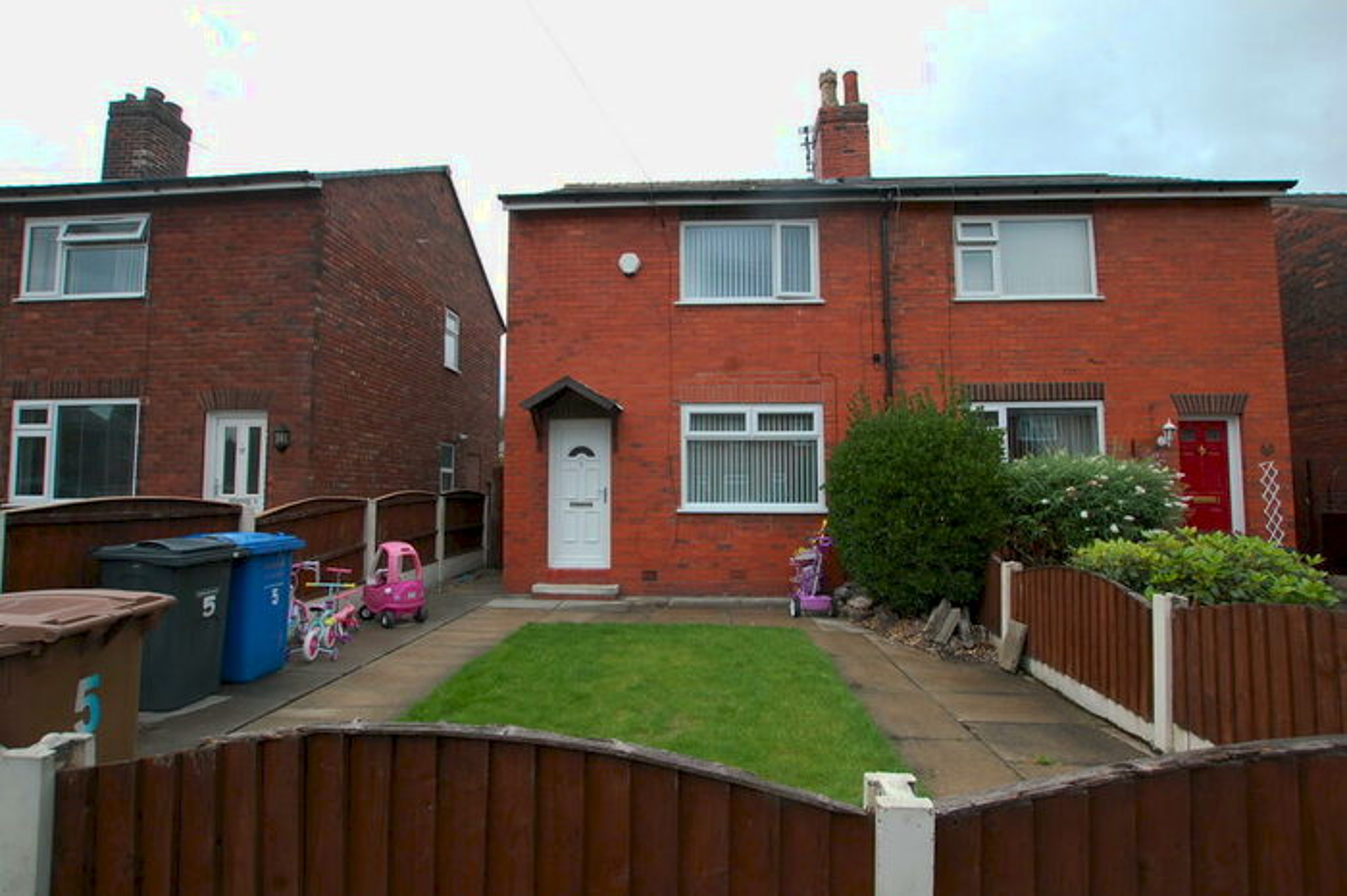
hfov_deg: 100.4
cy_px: 448
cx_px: 674
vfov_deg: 77.3
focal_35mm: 15
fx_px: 561
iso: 400
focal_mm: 10
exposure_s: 1/250
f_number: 8
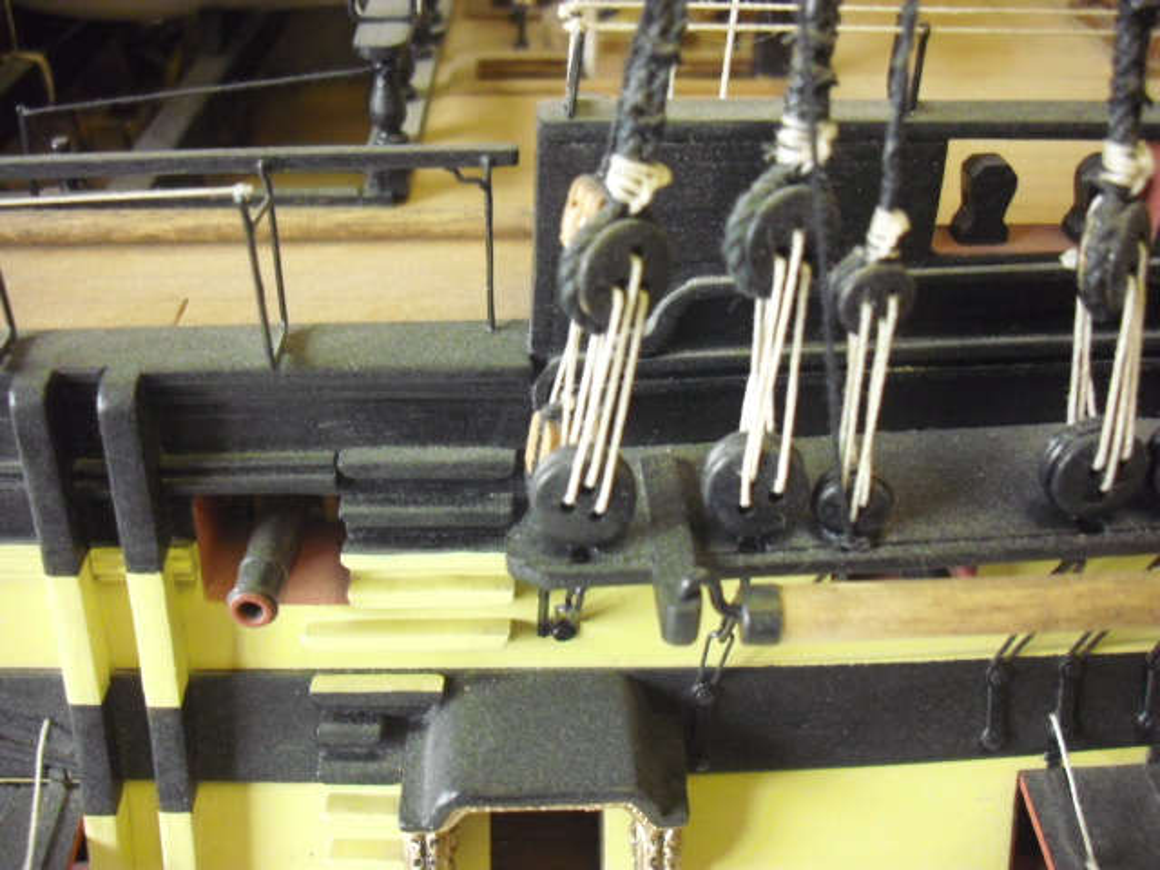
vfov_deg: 37.7
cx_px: 580
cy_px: 435
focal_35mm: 38
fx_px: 1273
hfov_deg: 49.0
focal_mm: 6.2
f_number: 2.8
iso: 400
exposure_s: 1/80
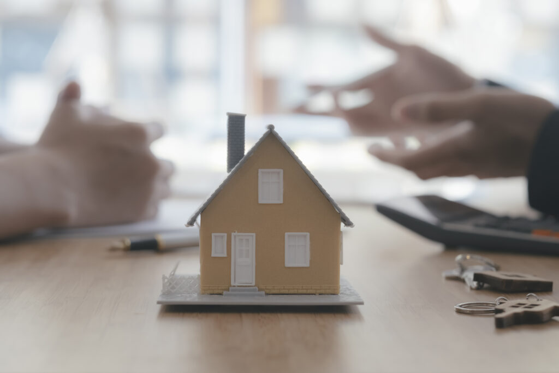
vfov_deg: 16.3
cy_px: 186
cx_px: 280
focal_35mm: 84
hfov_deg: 24.2
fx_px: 1304
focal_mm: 56
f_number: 4
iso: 1000
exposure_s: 1/125
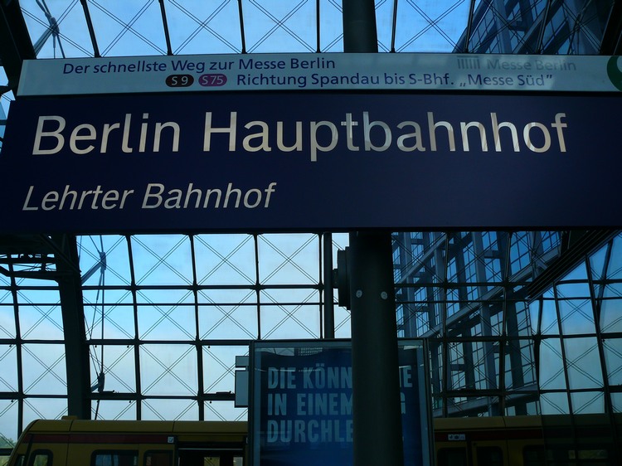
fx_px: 629
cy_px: 233
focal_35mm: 35
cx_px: 311
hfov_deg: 52.6
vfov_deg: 40.7
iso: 100
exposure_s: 1/100
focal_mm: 7.4
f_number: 4
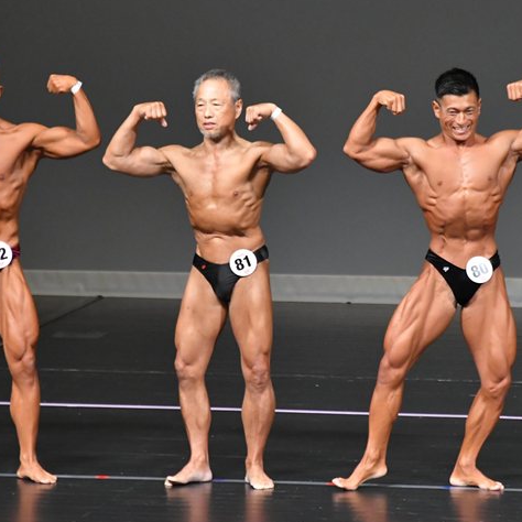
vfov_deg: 3.7
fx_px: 8172
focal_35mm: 479
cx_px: 327
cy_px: 259
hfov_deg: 3.7
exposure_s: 1/400
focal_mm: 230
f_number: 5.6
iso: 5000
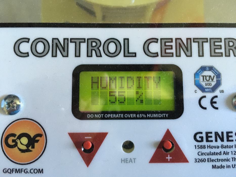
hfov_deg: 61.7
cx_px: 118
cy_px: 88
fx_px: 198
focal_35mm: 29
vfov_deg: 48.2
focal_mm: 4.15
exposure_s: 1/15
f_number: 2.2
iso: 320
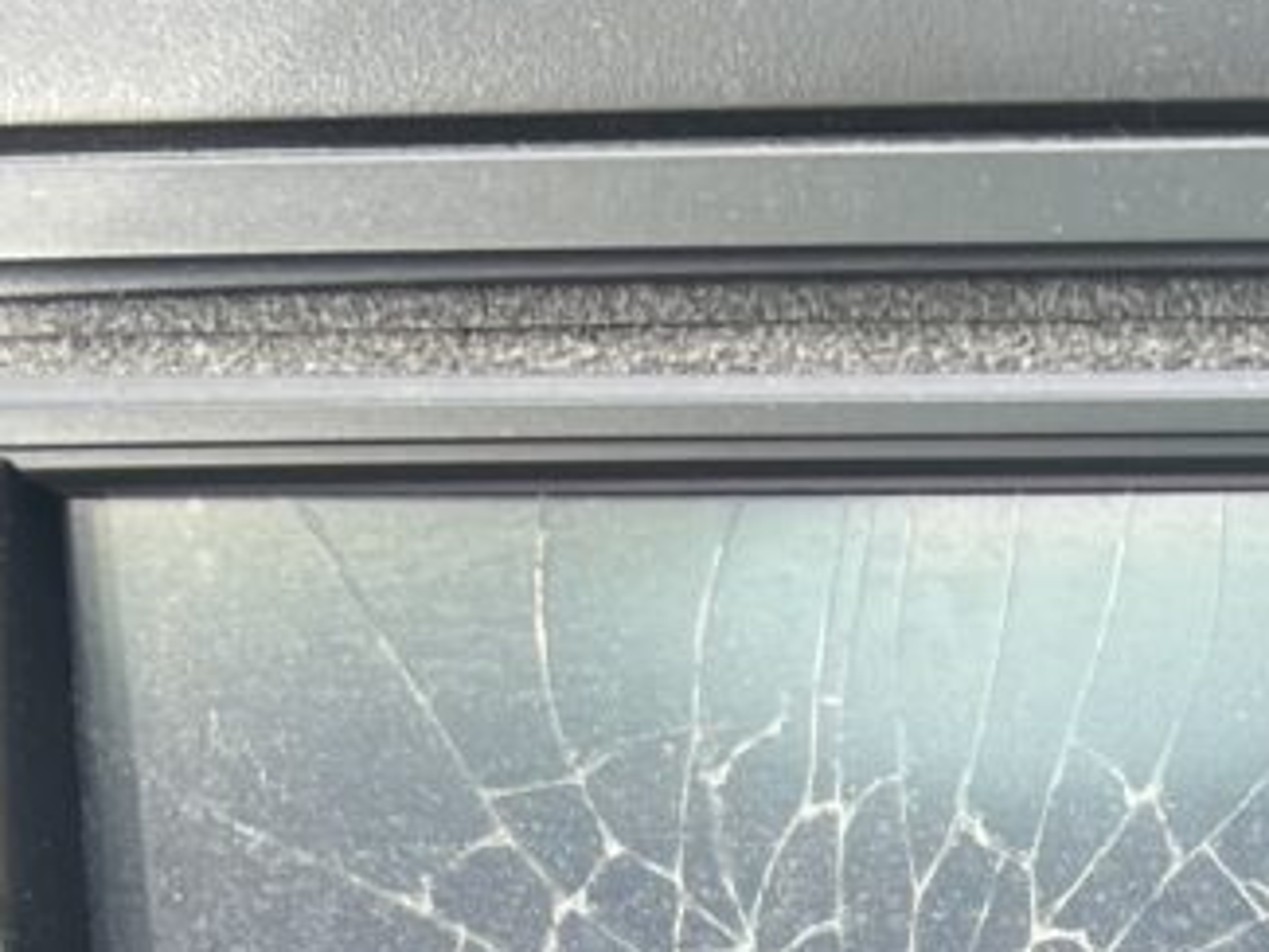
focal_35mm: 120
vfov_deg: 11.2
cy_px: 1918
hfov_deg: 16.0
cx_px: 1335
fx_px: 4401
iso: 50
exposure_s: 1/121
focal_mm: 5.7
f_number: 1.5
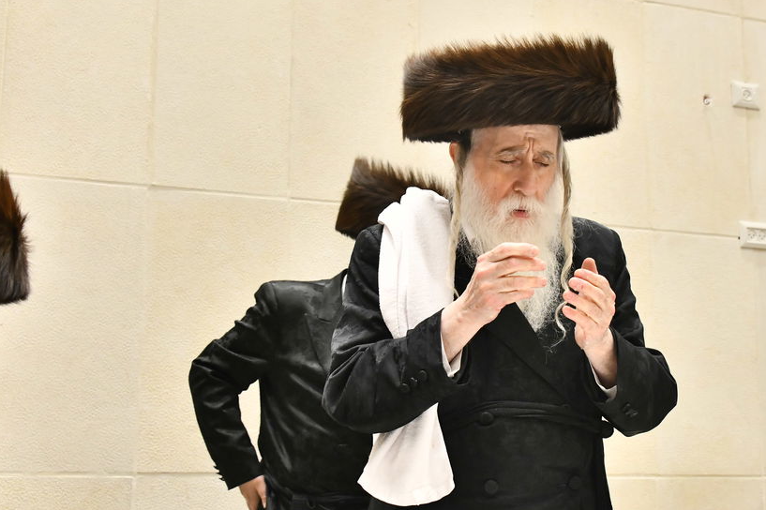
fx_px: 1276
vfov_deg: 22.6
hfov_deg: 33.2
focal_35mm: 60
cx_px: 486
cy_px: 244
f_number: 5.6
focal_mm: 35
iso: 2500
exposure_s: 1/250
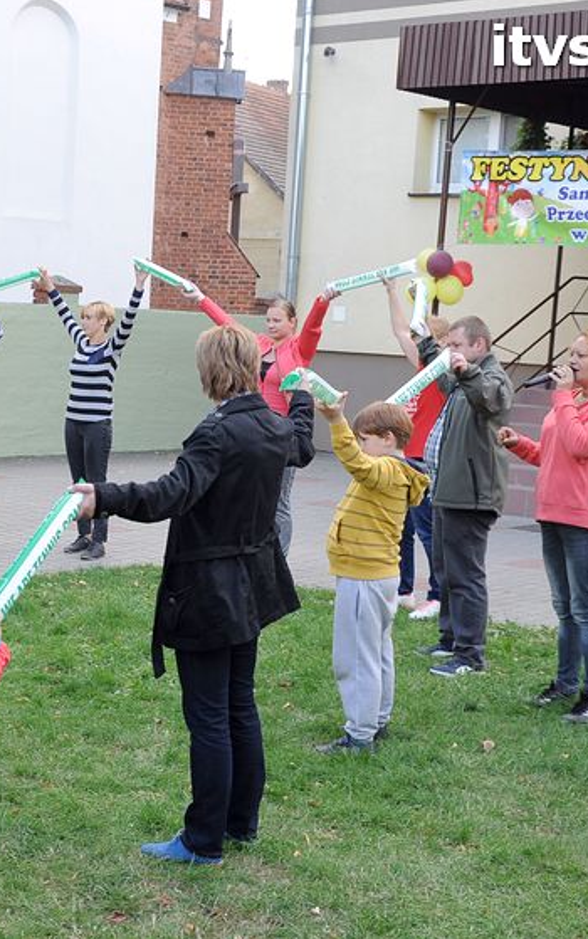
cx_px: 156
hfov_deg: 19.9
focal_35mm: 65
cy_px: 470
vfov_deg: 31.5
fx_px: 1664
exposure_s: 1/100
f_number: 5
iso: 320
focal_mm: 28
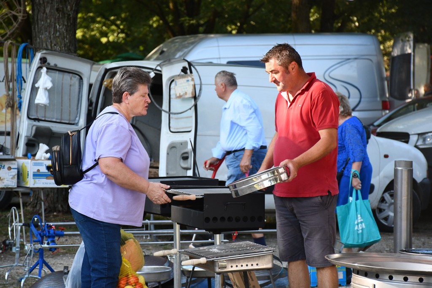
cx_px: 216
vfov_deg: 8.7
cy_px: 144
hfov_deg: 13.1
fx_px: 1884
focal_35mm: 157
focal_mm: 105
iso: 800
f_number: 5.6
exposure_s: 1/500
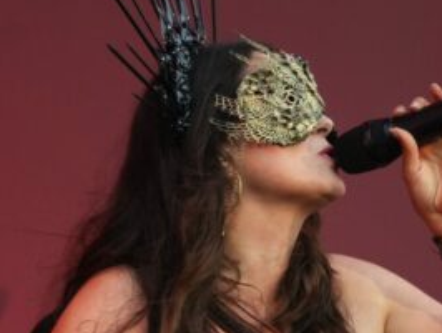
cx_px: 291
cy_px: 373
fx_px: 8397
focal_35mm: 657
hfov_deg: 3.0
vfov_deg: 2.3
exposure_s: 1/250
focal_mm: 158
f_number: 5.6
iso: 1250
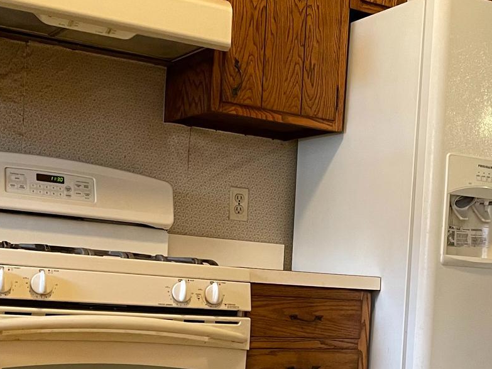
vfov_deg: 21.3
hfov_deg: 28.1
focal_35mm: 68
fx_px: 966
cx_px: 374
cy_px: 300
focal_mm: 4.2
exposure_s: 1/60
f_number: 1.6
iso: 250
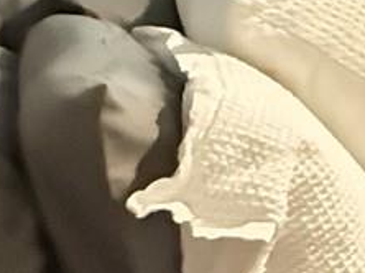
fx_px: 1064
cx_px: 1134
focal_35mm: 101
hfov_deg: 11.0
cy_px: -166
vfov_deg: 13.6
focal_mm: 2.22
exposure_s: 1/40
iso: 1250
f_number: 2.2
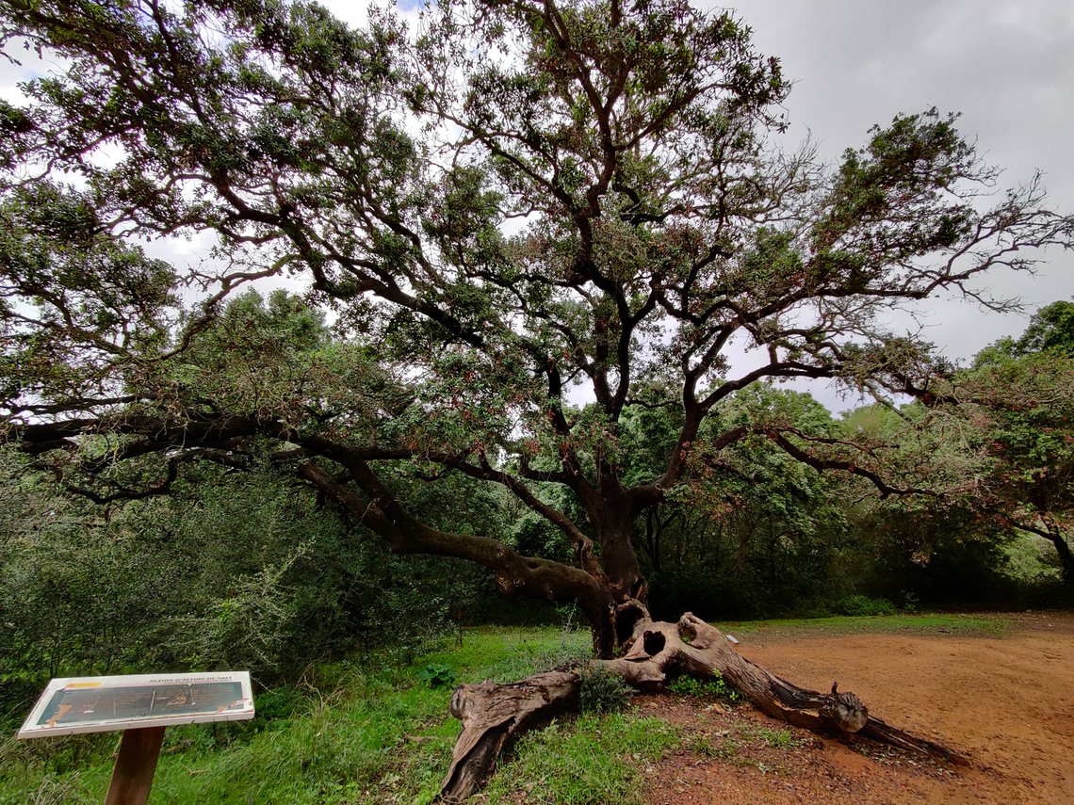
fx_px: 403
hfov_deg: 106.2
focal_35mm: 13
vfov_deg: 89.9
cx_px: 537
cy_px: 402
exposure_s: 1/147
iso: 100
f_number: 2.2
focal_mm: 2.25
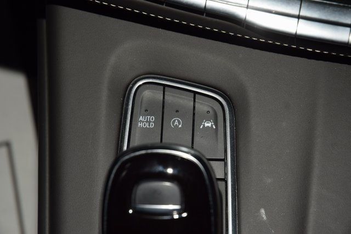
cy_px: 117
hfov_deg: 19.5
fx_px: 1024
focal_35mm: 105
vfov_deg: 13.0
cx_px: 176
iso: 100
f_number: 8
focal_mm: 70
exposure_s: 1/125
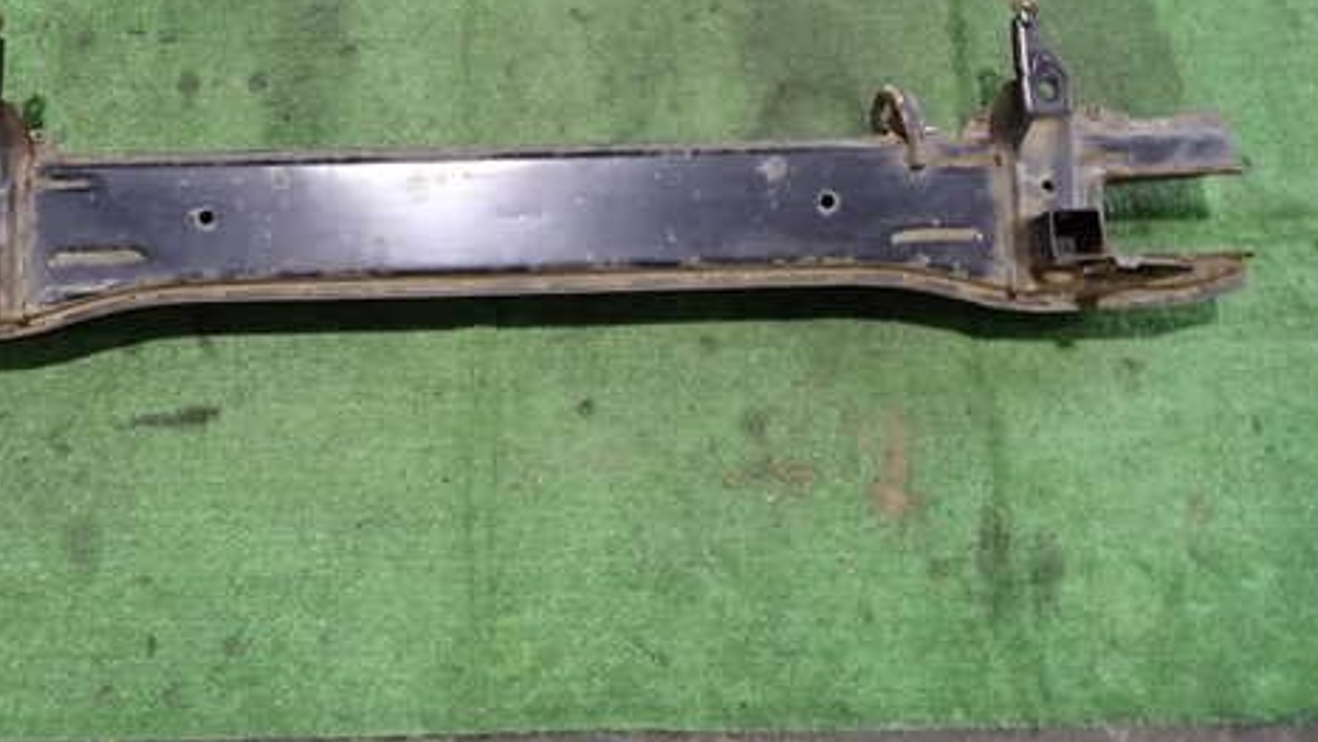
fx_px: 1224
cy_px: 260
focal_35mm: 35
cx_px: 531
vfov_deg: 33.5
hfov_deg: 56.2
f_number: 2
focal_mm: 4.5
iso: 400
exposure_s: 1/30
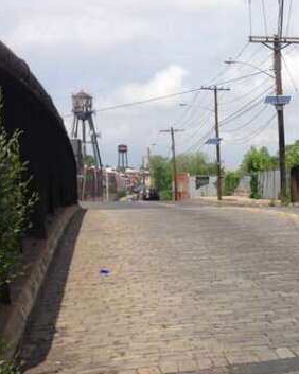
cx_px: 421
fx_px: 808
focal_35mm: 73
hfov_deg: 18.9
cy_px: 226
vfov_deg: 26.0
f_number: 2.4
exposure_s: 1/1938
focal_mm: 4.13
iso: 50
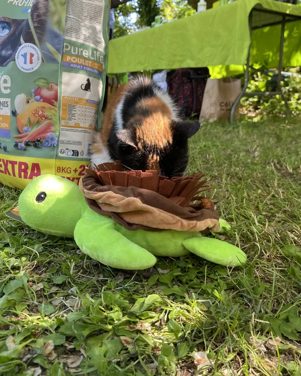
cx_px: 141
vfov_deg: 58.7
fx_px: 334
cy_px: 170
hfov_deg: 48.5
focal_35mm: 30
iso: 64
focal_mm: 4.25
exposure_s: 1/122
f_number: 1.8
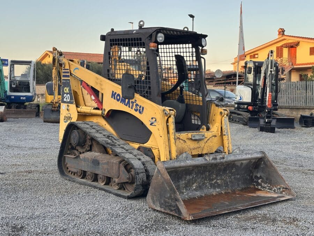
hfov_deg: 39.7
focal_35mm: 48
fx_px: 435
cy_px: 118
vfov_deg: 30.3
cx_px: 157
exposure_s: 1/259
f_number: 1.78
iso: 64
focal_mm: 6.86
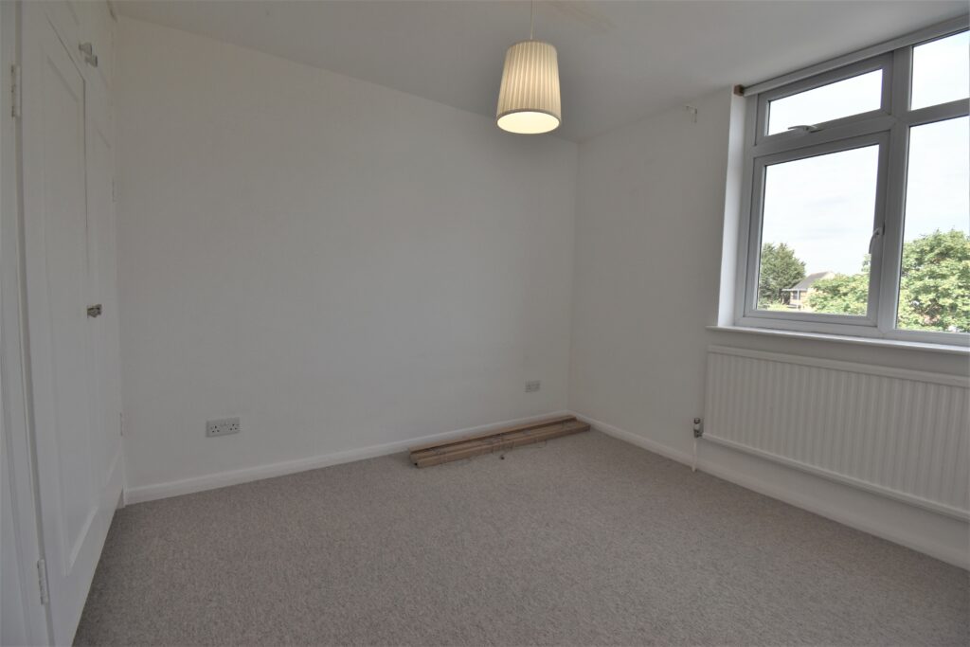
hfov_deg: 100.4
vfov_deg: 77.3
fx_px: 404
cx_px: 485
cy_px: 324
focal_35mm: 15
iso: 200
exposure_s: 1/250
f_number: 6.3
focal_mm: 10
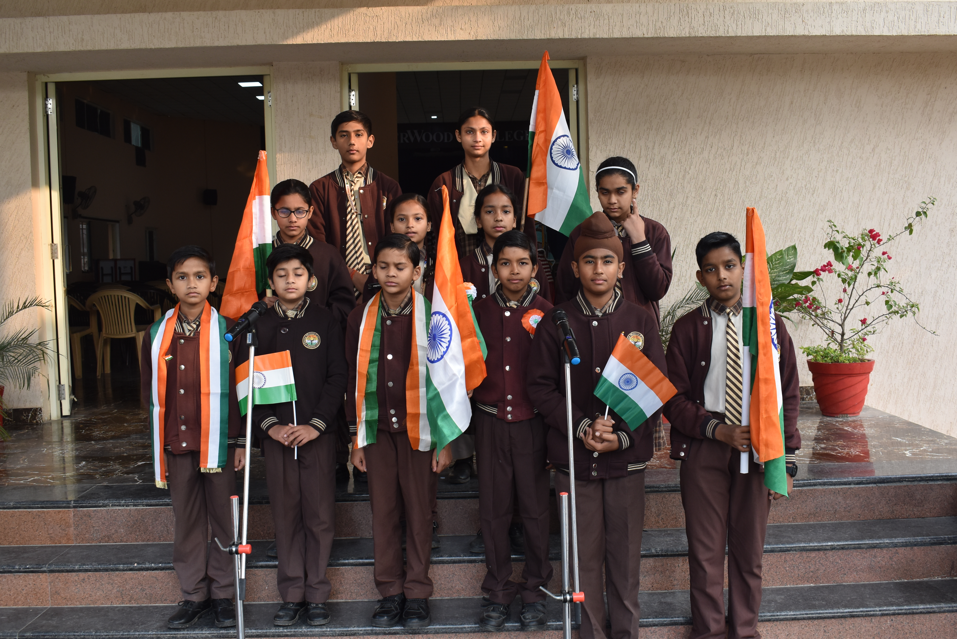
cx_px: 478
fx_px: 997
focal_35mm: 38
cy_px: 320
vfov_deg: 35.5
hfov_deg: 51.3
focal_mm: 25
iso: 400
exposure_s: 1/160
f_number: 6.3
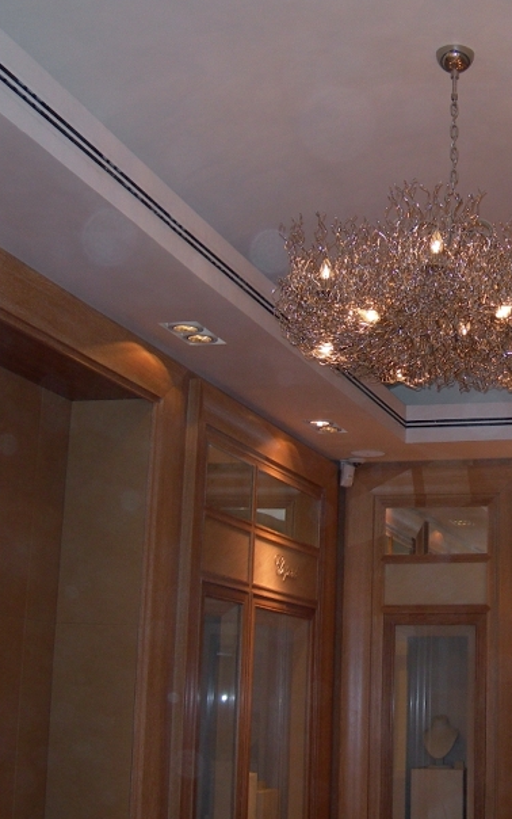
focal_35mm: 60
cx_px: 448
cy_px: 418
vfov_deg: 34.0
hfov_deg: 21.2
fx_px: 1338
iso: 107
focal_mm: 7.8
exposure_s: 1/60.1
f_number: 2.8
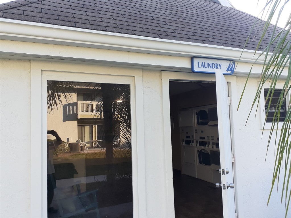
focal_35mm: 27
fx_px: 227
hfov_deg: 65.3
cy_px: 109
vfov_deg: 51.4
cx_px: 146
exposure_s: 1/179
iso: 40
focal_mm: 3.6
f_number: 1.9
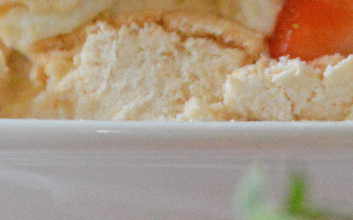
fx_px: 7206
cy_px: -116
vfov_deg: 1.8
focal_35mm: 749
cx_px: 343
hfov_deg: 2.8
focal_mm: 130
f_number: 6
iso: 3200
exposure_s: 1/80
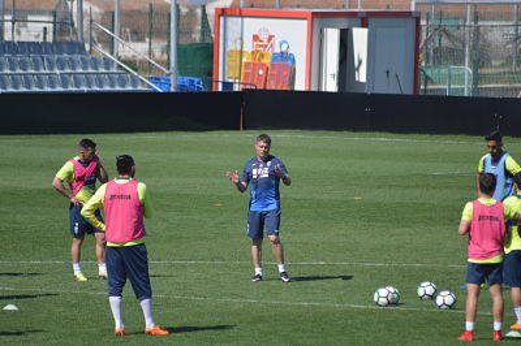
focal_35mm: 450
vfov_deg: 3.0
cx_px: 260
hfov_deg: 4.6
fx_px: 6507
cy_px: 173
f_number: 5.6
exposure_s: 1/500
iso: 100
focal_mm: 300
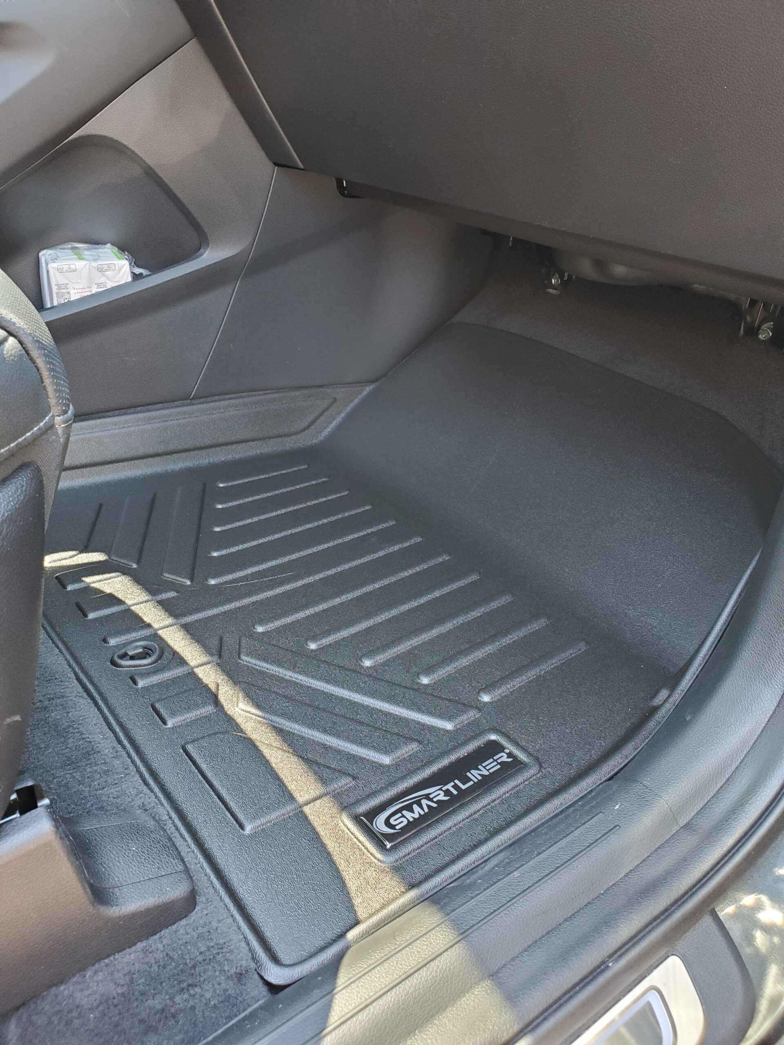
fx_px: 785
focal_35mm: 26
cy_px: 522
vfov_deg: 67.3
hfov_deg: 53.1
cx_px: 392
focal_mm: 4.3
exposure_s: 1/39
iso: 320
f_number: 2.4
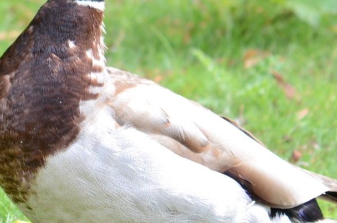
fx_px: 10381
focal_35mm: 1111
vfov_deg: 1.2
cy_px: 76
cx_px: 74
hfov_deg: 1.9
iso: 250
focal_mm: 220
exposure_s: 1/250
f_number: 5.3
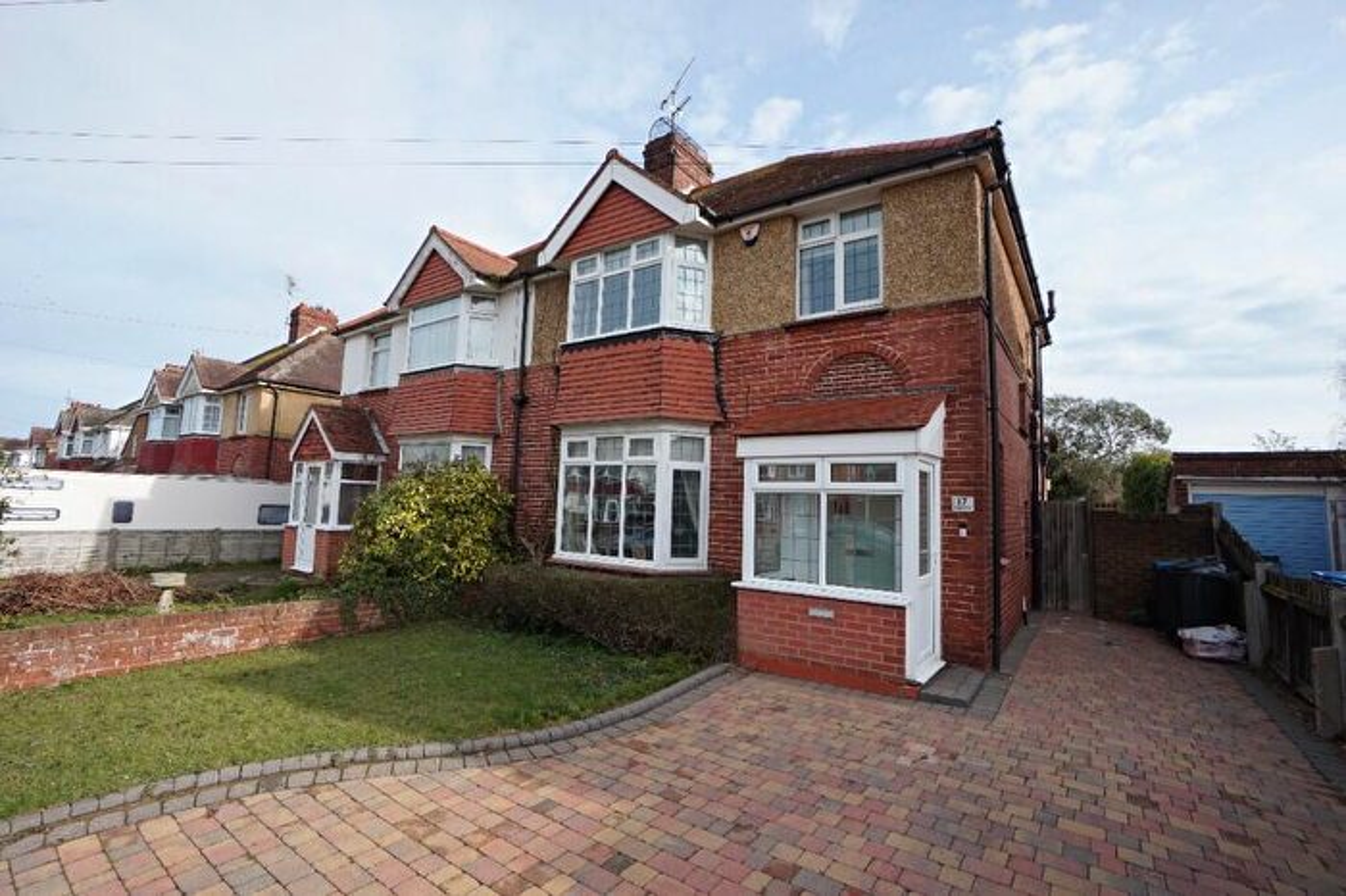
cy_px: 448
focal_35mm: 15
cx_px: 673
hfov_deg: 100.4
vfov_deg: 77.3
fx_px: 561
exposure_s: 1/125
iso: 125
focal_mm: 10
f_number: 10
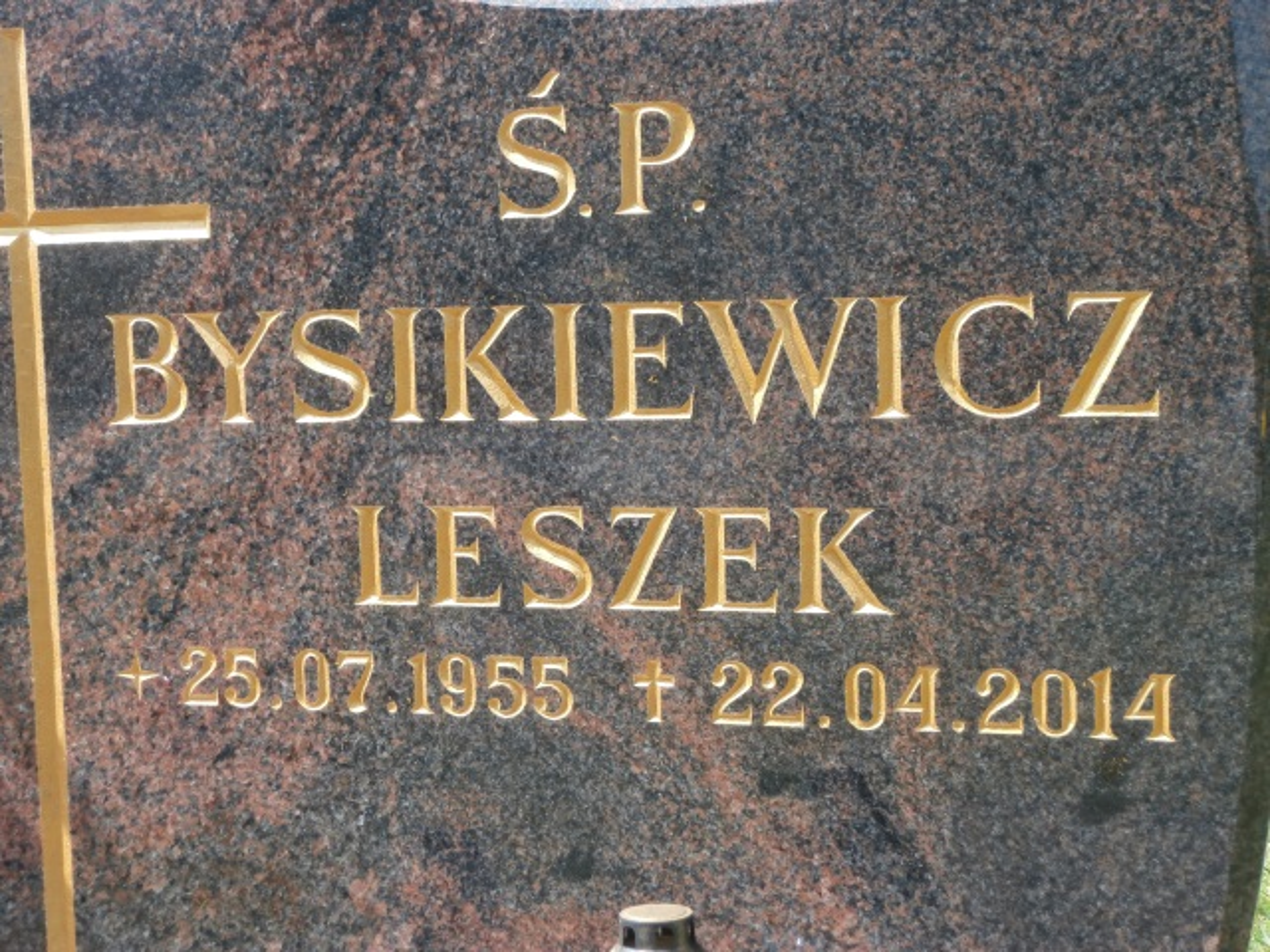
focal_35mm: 68
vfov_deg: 21.6
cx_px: 635
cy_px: 476
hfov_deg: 28.6
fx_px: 2495
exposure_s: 1/160
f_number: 4.7
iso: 100
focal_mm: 12.1
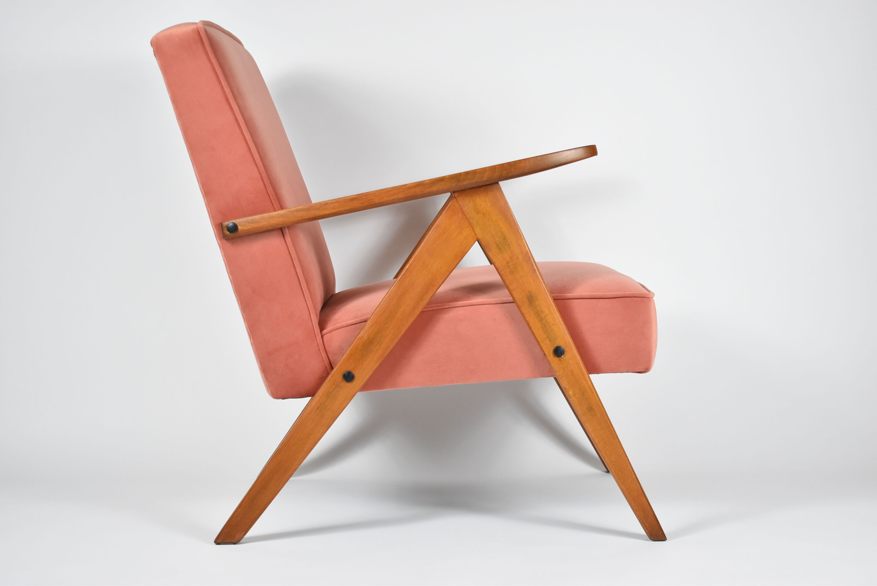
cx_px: 438
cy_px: 293
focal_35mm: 60
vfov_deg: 22.7
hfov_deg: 33.4
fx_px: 1463
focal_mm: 40
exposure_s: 1/125
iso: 1250
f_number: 5
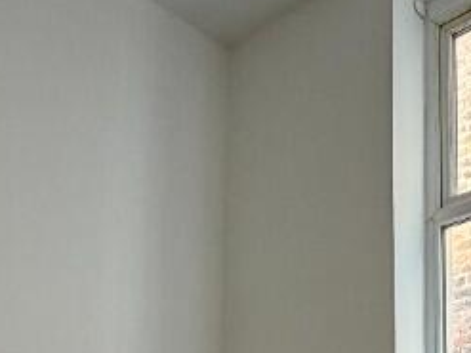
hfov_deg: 33.0
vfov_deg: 22.4
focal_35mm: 58
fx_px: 789
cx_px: 311
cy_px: 467
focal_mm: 2.22
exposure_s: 1/60
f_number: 2.2
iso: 500
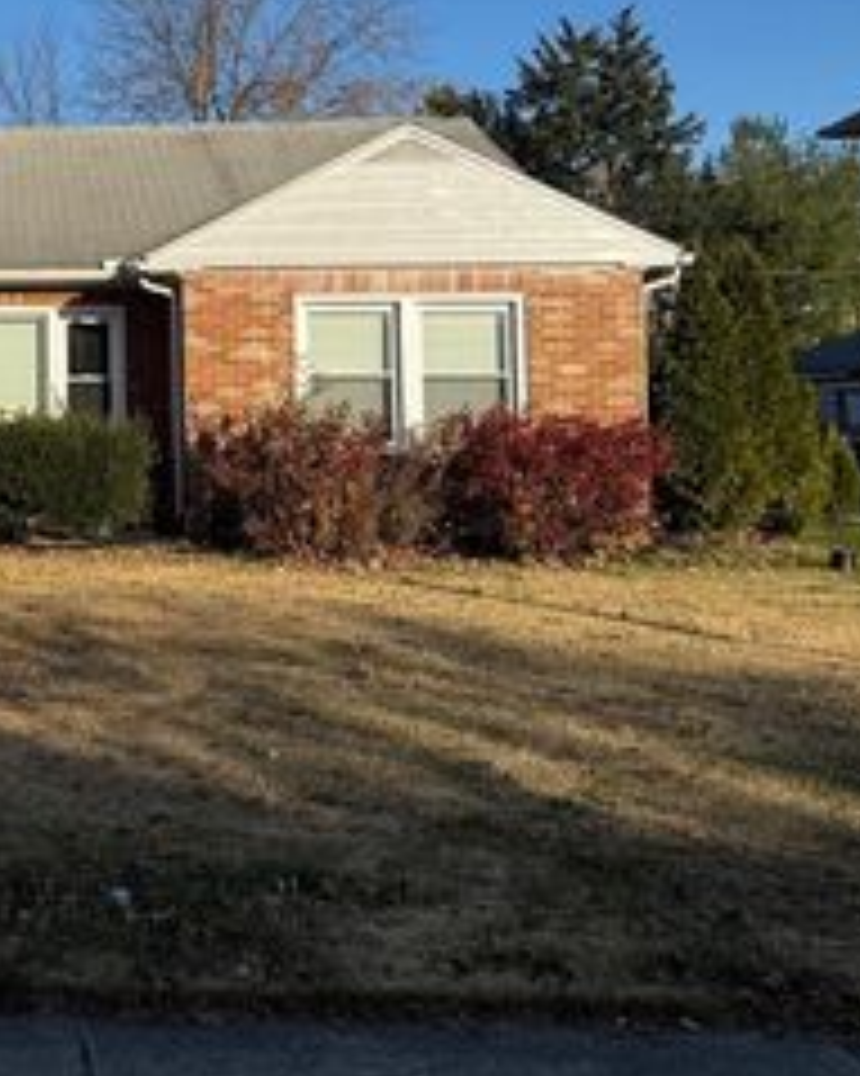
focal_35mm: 49
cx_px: -144
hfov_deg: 27.5
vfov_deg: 37.4
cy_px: 308
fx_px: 1560
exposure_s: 1/6173
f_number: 1.78
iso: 80
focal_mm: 6.76
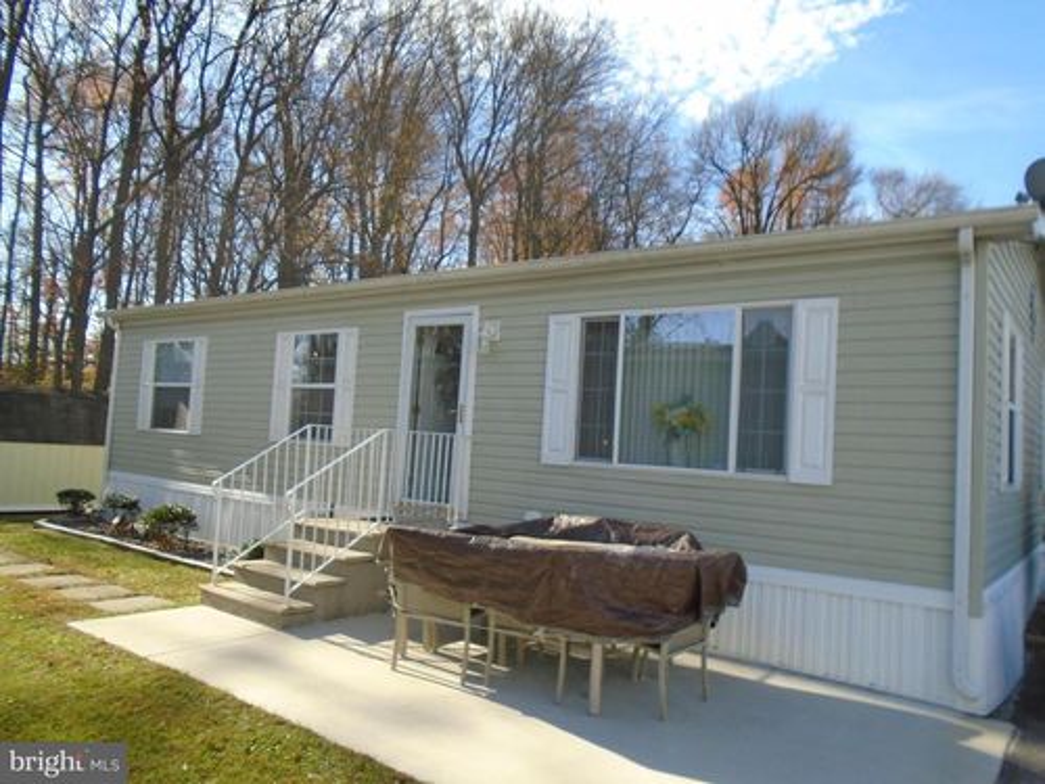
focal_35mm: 26
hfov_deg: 67.3
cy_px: 392
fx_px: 785
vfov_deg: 53.1
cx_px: 522
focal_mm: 4.6
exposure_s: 1/400
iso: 100
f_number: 3.2
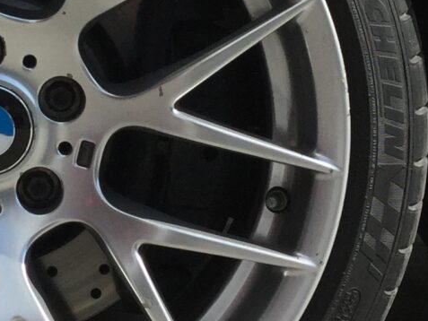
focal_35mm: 133
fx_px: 1645
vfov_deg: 11.1
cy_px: 48
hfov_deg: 14.6
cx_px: 7
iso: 25
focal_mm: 3.3
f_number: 2.4
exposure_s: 1/1335
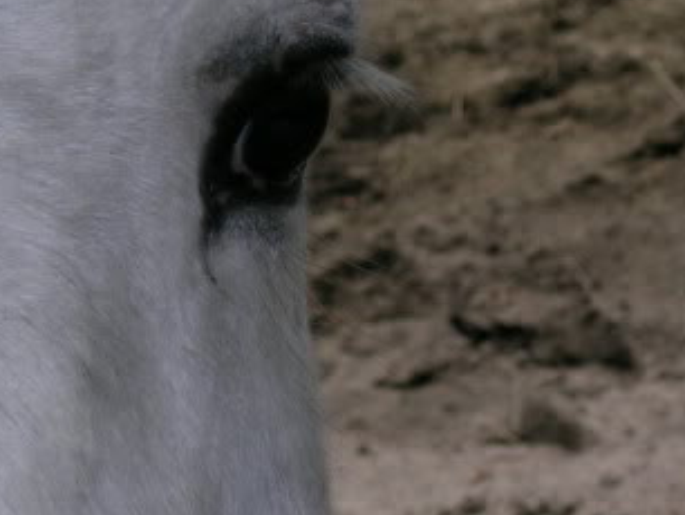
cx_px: -159
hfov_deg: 8.3
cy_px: 331
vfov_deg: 6.3
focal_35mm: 235
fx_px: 4654
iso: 50
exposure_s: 1/121
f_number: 4.3
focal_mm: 18.8
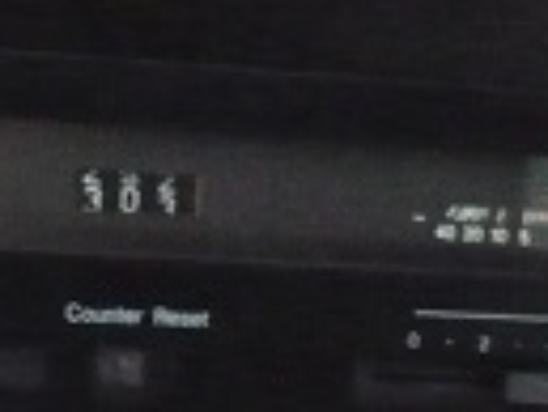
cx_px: -266
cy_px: 546
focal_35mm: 167
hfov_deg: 11.4
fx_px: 2646
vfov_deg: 8.8
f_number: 2.8
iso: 1250
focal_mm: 5.8
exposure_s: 1/30
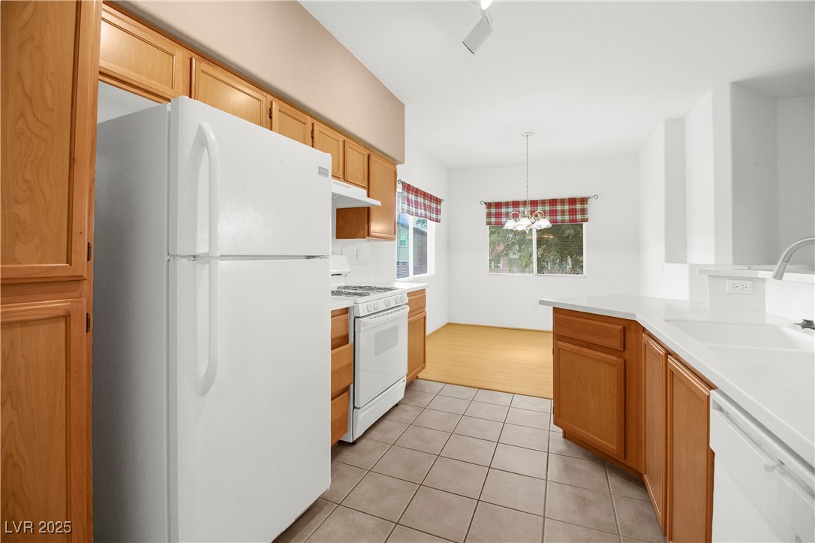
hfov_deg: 100.4
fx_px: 339
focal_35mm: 15
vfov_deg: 77.3
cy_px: 272
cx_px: 408
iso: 1000
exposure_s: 1/20
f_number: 5.6
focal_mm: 10
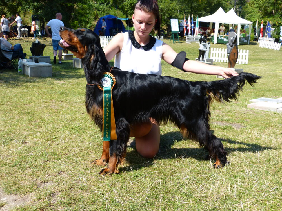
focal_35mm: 45
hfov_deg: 42.1
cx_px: 143
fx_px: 367
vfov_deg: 32.2
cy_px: 106
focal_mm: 7.8
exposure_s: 1/500
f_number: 4
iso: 100
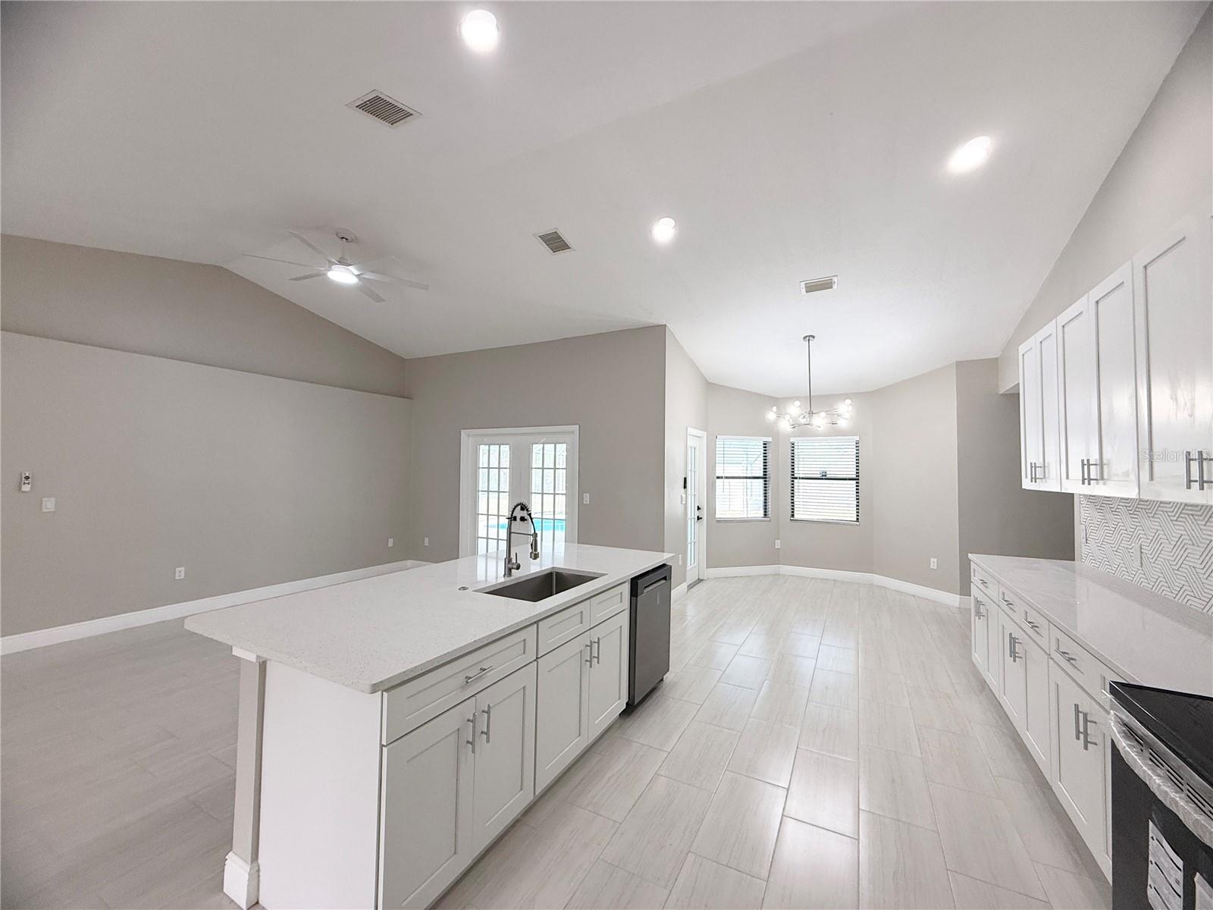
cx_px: 606
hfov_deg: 102.1
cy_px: 455
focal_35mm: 14
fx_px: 491
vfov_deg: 85.7
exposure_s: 1/120
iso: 100
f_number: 2.2
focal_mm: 2.22
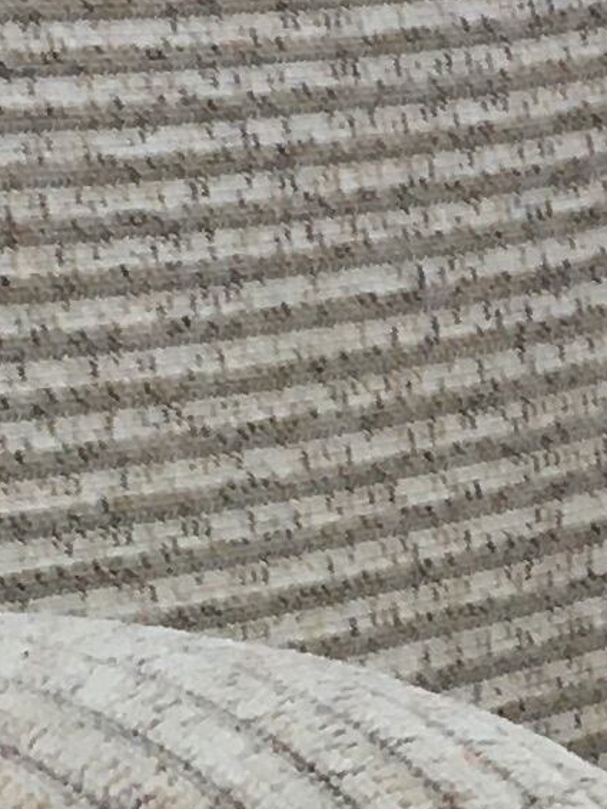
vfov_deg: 9.4
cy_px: 988
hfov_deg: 7.1
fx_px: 4838
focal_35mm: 207
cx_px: 647
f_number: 2.2
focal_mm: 4.15
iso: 25
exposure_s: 1/33
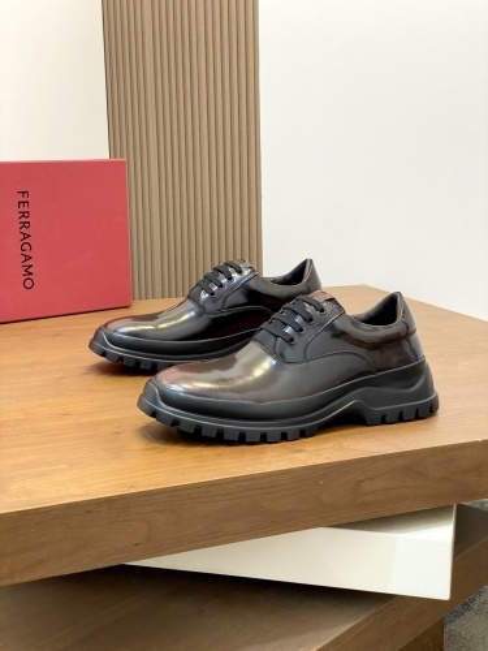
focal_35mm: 52
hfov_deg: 28.0
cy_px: 326
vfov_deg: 36.8
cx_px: 244
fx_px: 977
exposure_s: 1/50
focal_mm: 6
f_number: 2
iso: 100
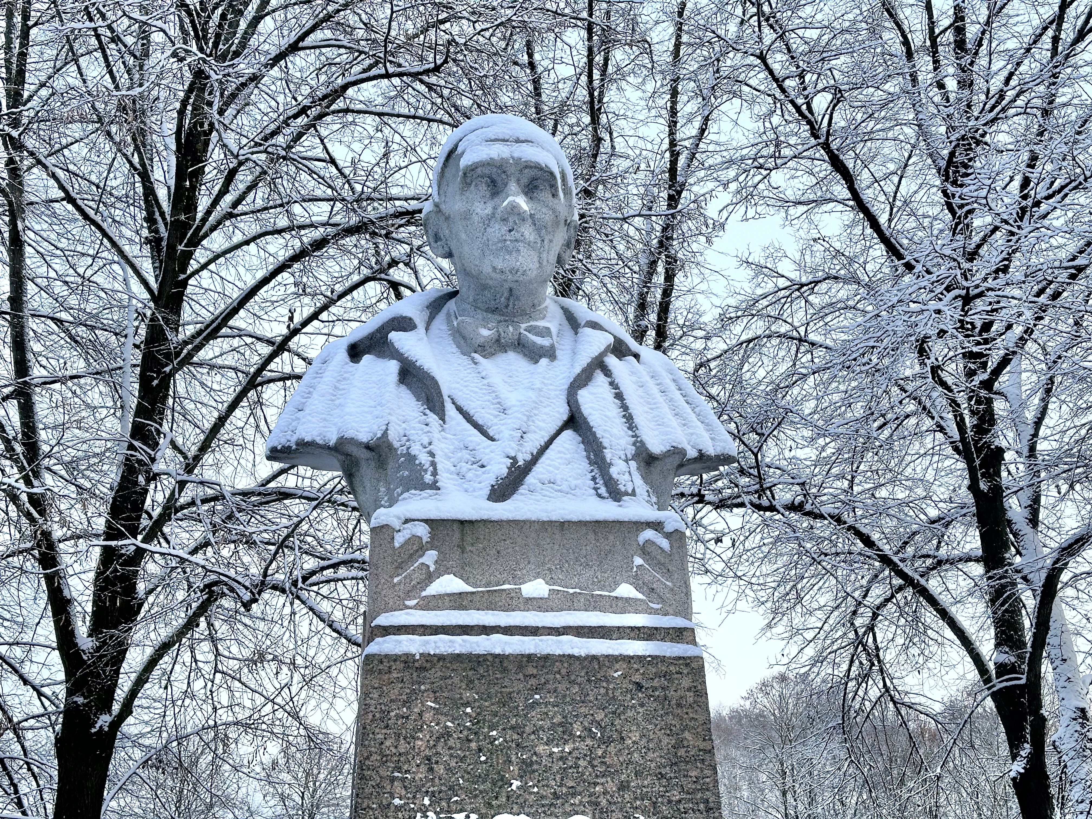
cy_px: 410
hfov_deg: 39.7
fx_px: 1514
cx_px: 546
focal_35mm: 48
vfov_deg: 30.3
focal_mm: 6.86
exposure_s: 1/672
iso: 64
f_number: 1.78
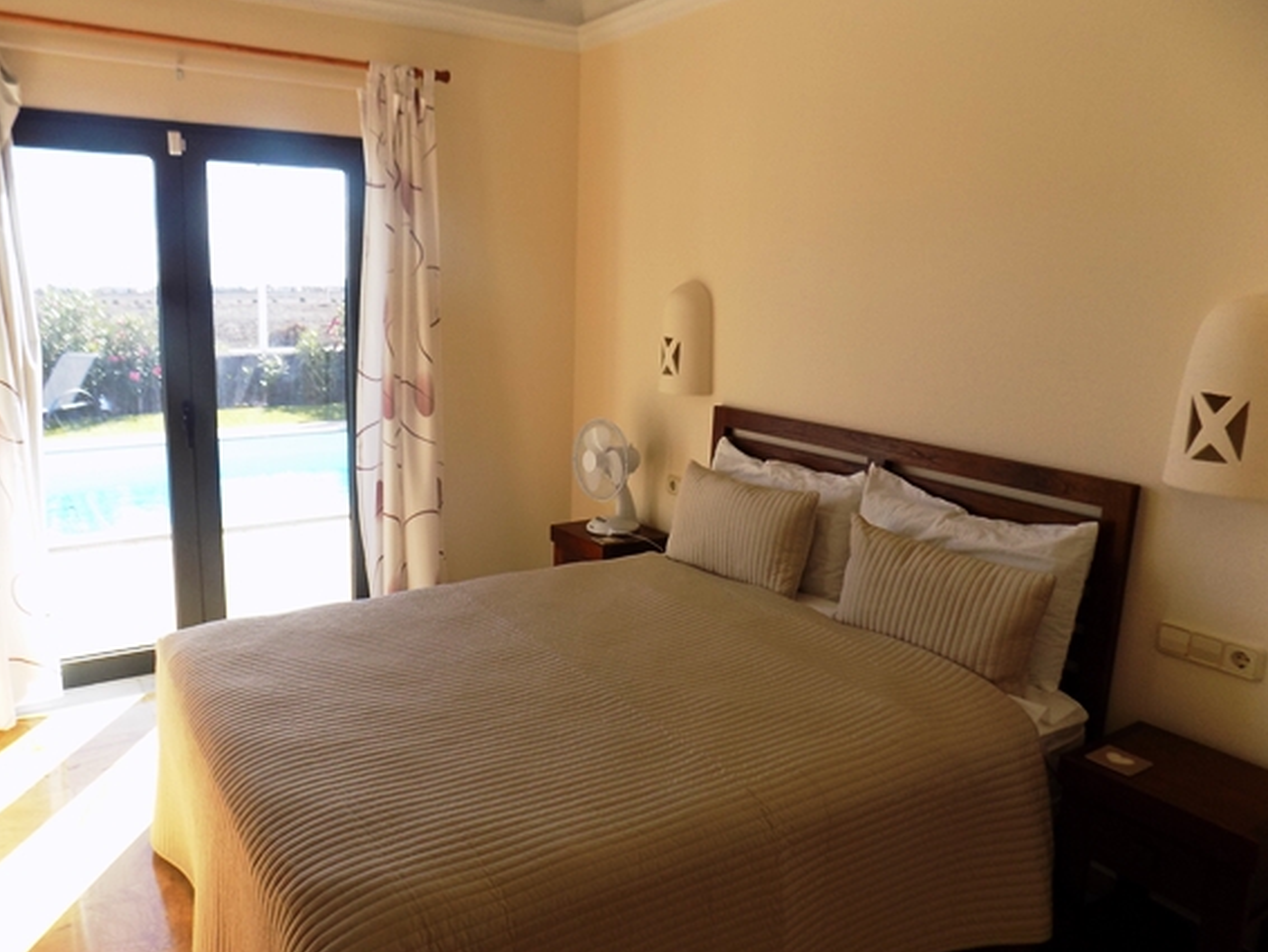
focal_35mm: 26
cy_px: 464
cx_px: 565
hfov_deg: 67.1
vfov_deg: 53.1
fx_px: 953
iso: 80
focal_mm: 4
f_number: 3.1
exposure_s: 1/200
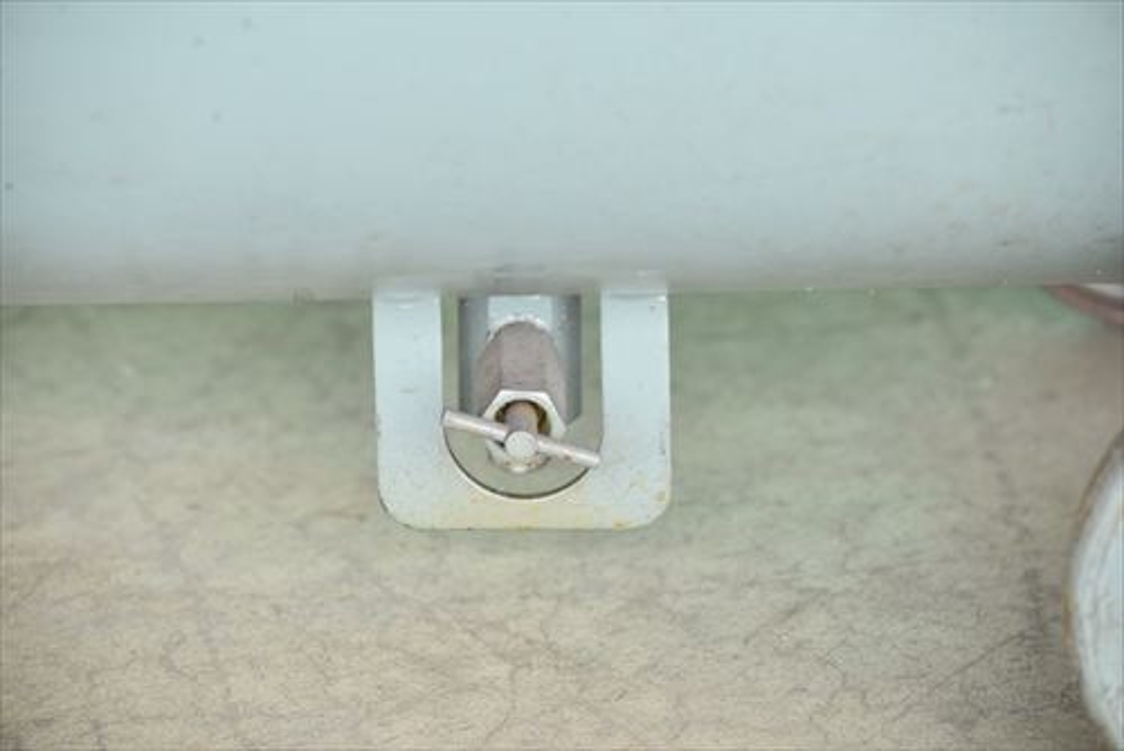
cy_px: 376
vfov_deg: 7.9
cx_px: 562
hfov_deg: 11.8
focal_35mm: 174
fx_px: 5436
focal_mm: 116
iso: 1250
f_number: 6.3
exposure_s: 1/160
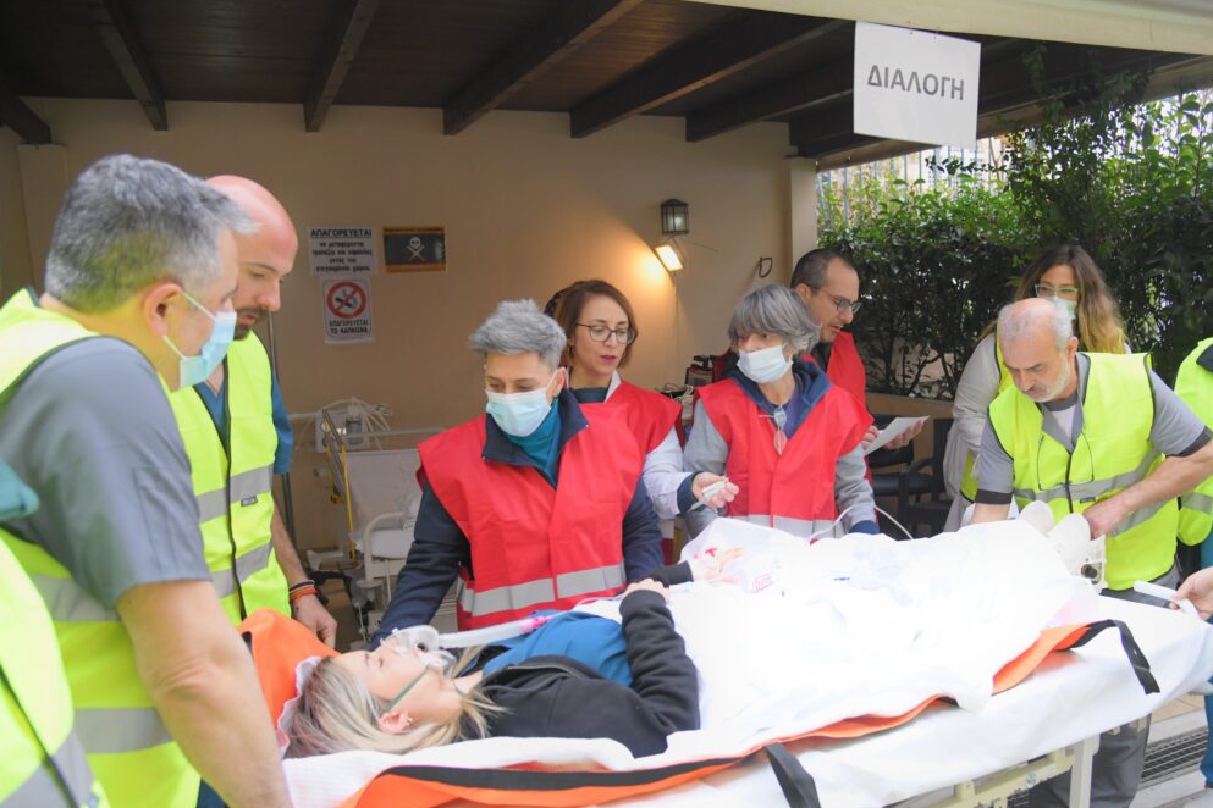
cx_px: 704
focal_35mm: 29
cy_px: 472
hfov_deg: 63.3
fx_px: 977
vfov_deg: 44.8
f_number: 4
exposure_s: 1/1250
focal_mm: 24
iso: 1600
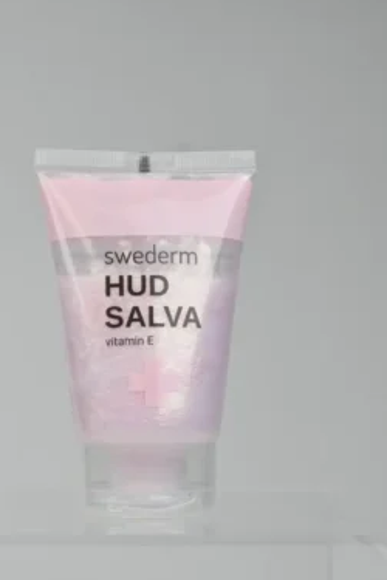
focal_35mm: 85
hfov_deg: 16.1
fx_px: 1364
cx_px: 156
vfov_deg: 24.0
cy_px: 339
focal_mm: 47
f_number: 6.3
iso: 320
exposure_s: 1/250
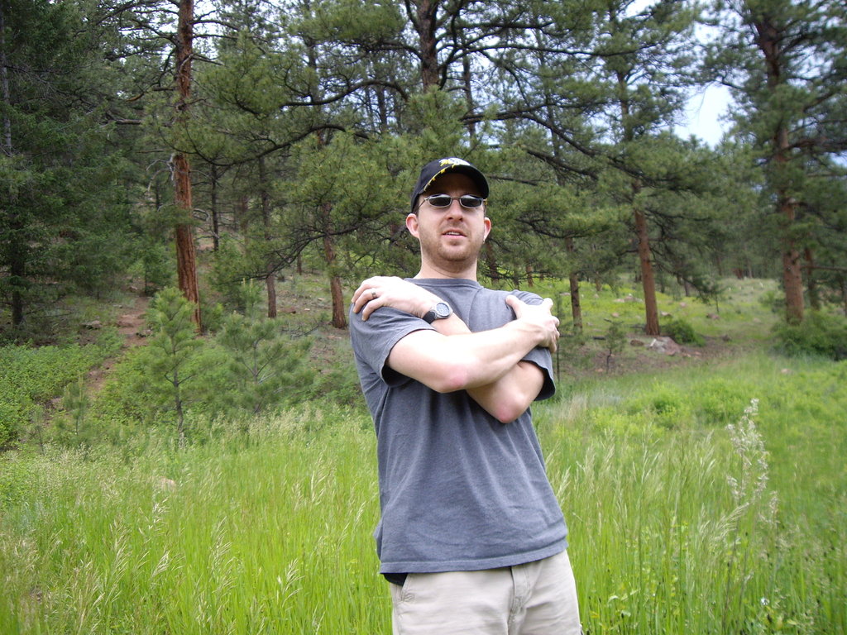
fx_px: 930
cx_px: 424
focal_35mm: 38
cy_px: 318
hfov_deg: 49.0
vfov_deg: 37.7
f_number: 2.7
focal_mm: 6.2
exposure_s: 1/250
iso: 100
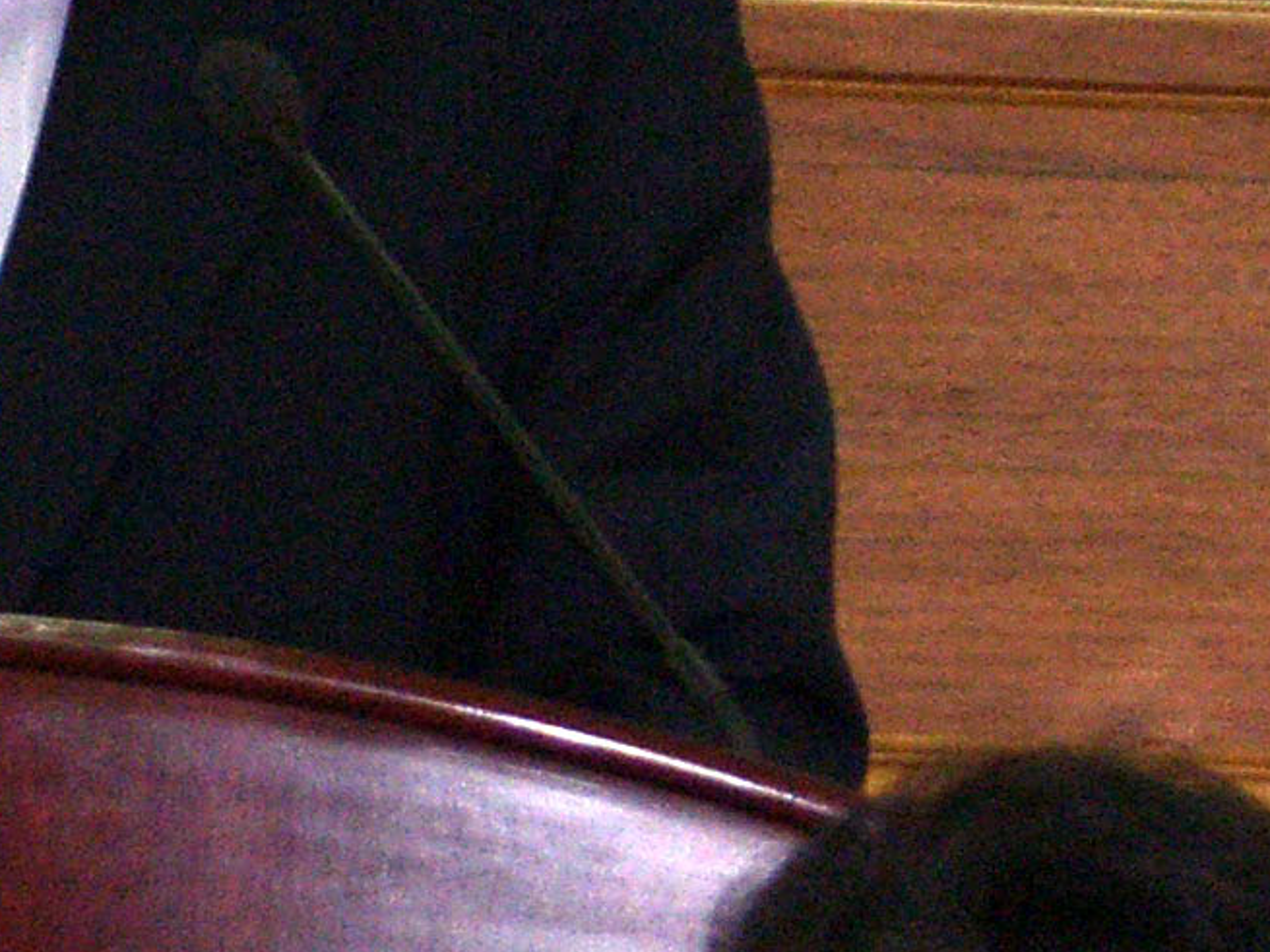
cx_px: -184
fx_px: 31069
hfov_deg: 2.3
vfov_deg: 1.8
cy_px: -366
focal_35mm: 847
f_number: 4
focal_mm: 43.9
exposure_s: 1/100
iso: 100
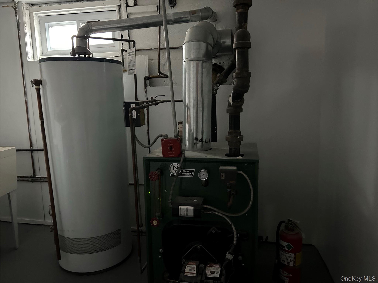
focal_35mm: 26
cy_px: 142
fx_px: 284
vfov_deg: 53.1
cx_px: 189
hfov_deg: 67.3
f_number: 1.5
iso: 1000
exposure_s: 1/30
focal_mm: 5.7
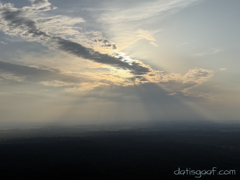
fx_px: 333
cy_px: 90
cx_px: 120
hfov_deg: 39.7
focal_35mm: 48
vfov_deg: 30.3
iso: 50
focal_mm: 6.76
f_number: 1.78
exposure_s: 1/13333
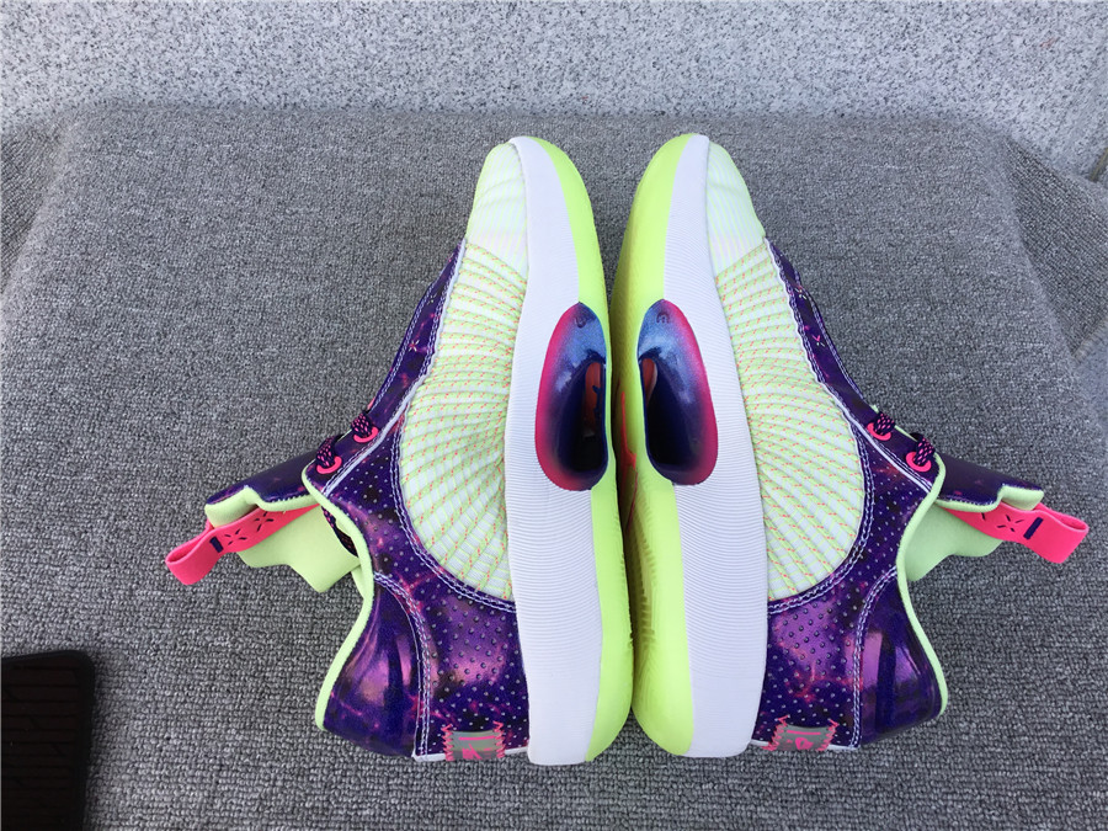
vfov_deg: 45.4
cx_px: 554
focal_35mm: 31
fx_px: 992
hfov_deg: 58.4
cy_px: 416
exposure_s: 1/260
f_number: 2.4
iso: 25
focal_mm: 3.3
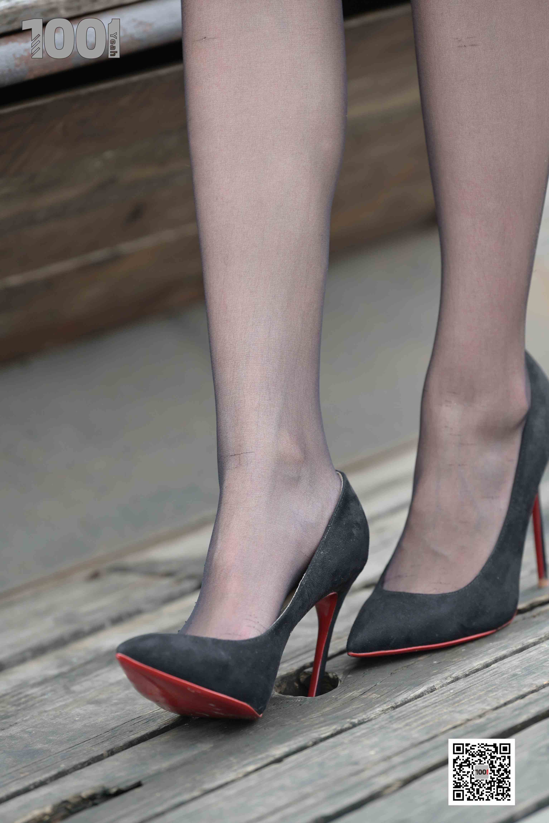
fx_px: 4574
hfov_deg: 6.9
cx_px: 274
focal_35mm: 200
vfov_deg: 10.3
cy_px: 412
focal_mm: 200
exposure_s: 1/250
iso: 200
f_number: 4
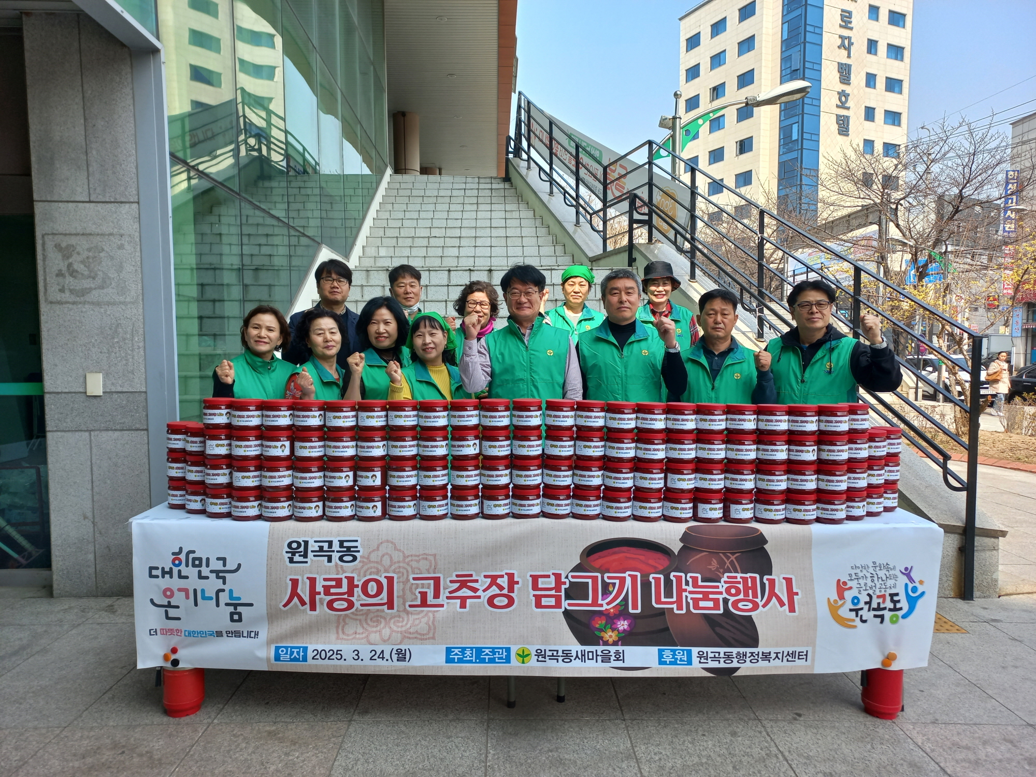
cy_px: 388
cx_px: 518
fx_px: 748
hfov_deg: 69.4
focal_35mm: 25
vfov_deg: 54.9
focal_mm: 4.6
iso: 25
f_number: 1.8
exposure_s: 1/231
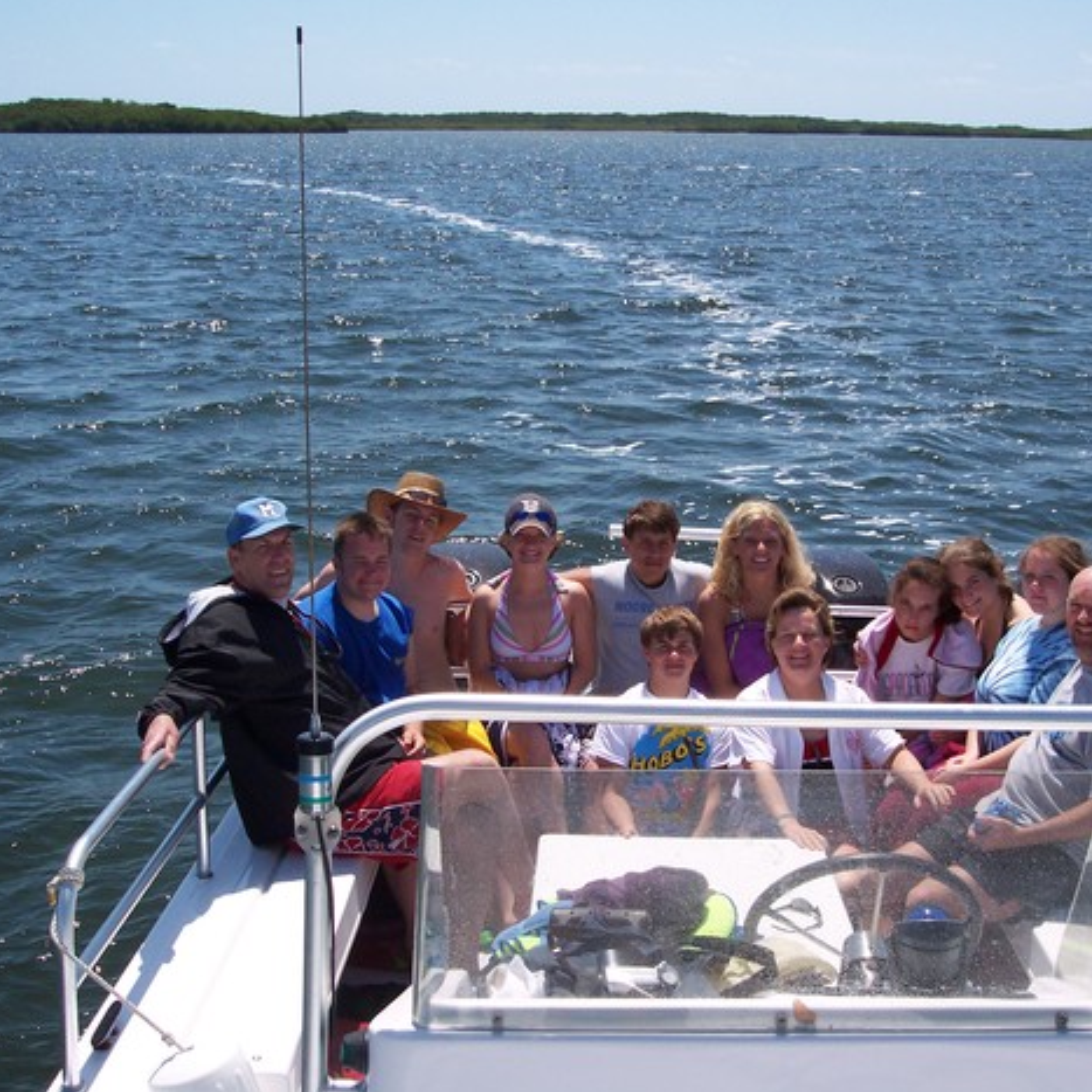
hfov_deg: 36.7
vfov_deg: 36.8
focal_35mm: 46
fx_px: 1642
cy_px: 544
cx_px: 645
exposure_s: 1/1000
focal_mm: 8
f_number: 4.8
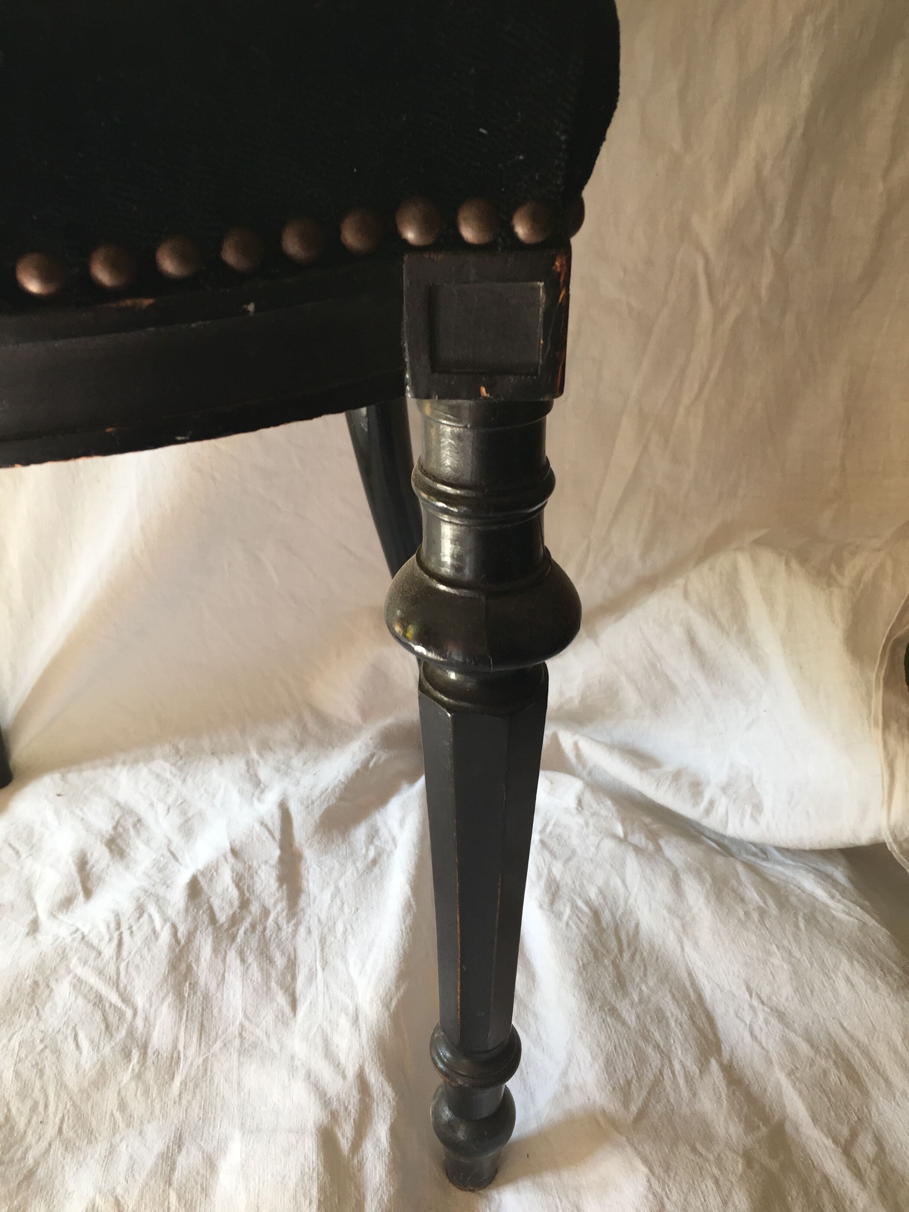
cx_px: 454
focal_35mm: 29
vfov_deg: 61.7
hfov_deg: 48.2
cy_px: 606
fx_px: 1015
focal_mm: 4.15
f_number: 2.2
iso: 50
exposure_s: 1/33
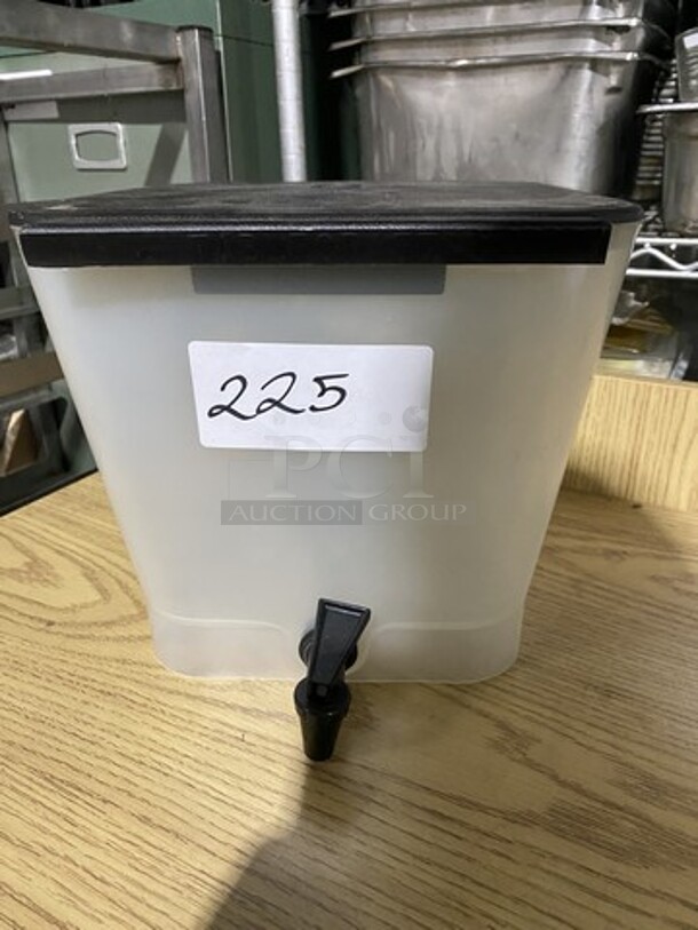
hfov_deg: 53.1
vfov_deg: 67.3
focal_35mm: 26
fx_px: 699
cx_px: 349
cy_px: 465
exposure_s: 1/58
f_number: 1.8
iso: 500
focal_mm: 4.25
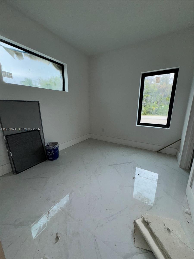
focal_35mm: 14
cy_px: 130
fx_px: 105
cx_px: 97
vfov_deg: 102.1
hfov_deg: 85.7
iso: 64
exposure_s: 1/122
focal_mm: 2.22
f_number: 2.2
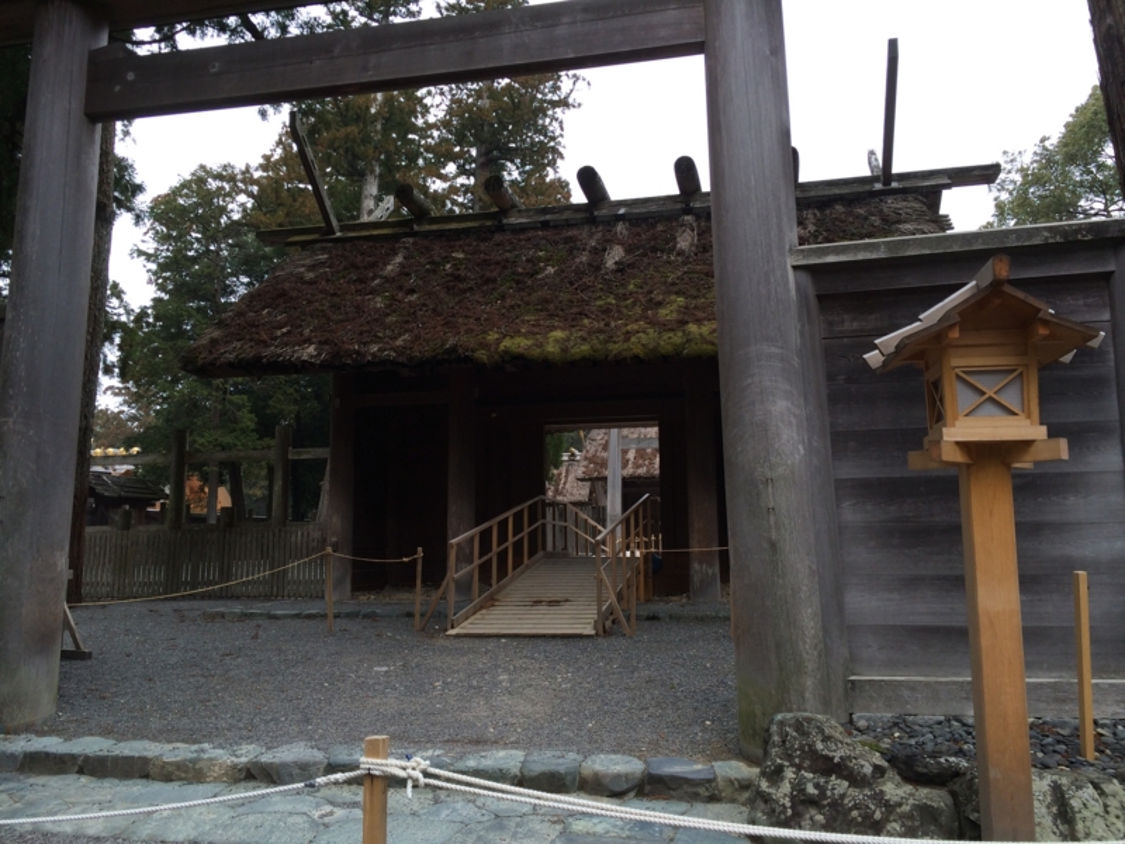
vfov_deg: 46.8
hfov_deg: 60.0
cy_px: 422
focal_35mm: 30
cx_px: 562
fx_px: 975
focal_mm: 4.12
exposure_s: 1/441
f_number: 2.2
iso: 32
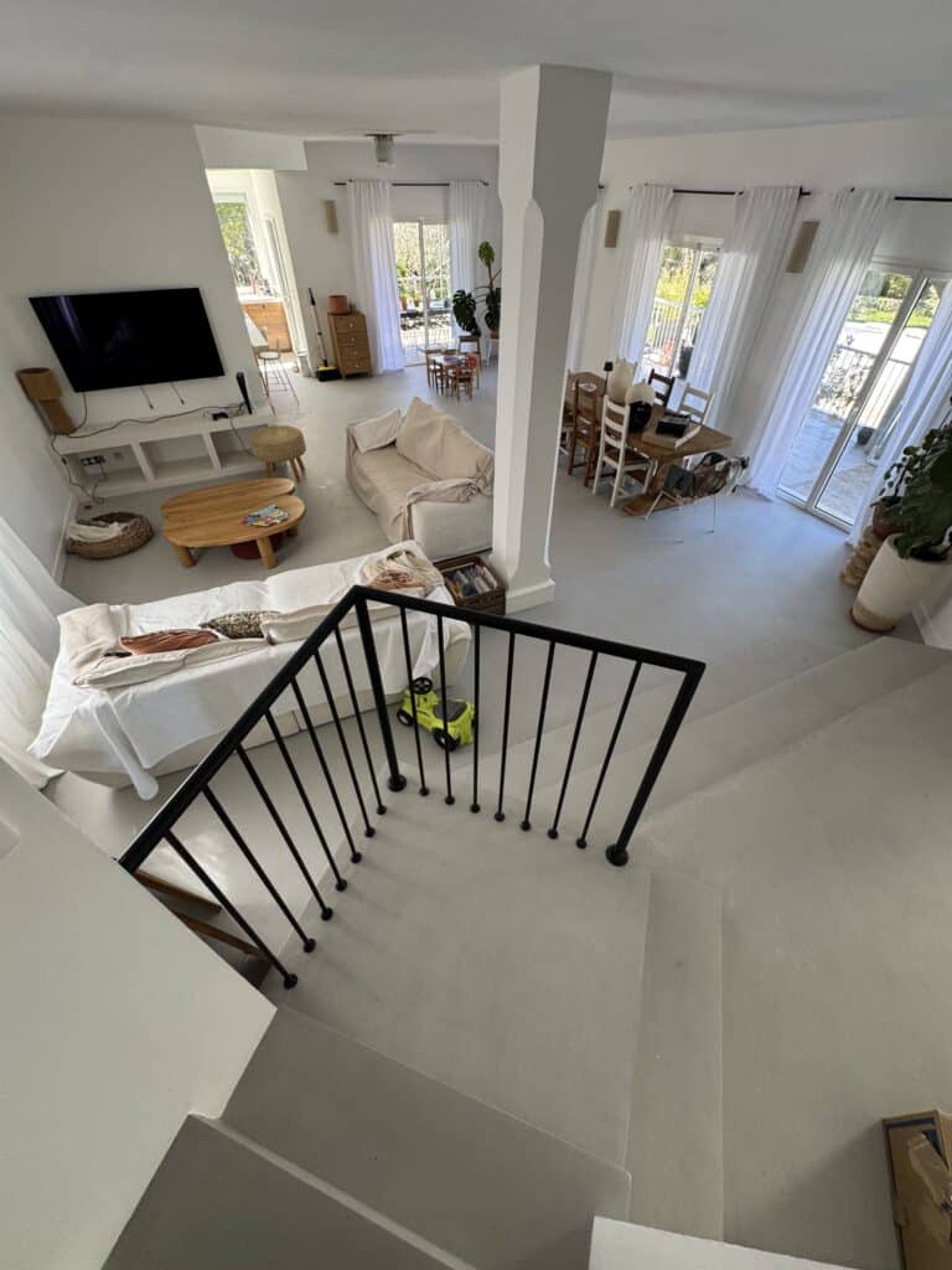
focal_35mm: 14
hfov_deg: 85.7
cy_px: 635
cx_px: 476
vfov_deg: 102.1
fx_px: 513
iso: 125
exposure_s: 1/99
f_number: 2.2
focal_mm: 2.22
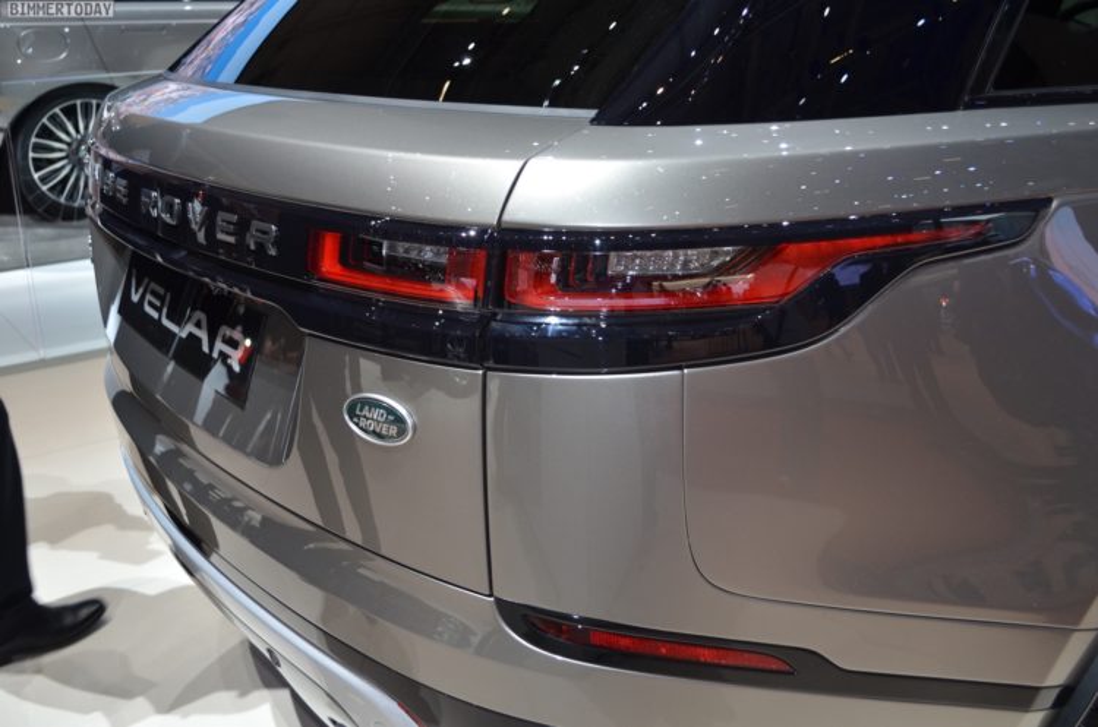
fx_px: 1187
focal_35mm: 39
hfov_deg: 49.6
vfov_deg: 34.1
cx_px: 549
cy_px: 364
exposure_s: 1/100
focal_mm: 26
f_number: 4.2
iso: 400
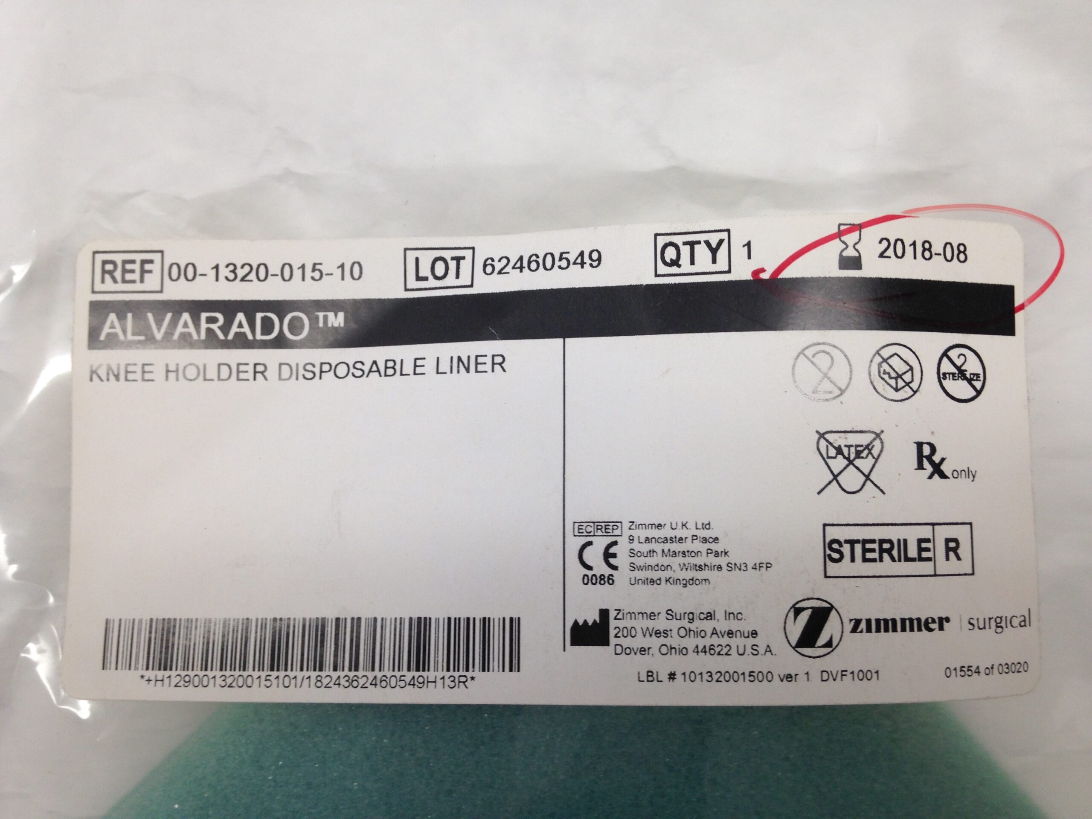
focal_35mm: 33
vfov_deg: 42.9
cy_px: 410
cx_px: 546
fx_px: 1041
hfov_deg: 55.4
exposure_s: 1/60
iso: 50
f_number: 2.4
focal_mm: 4.12
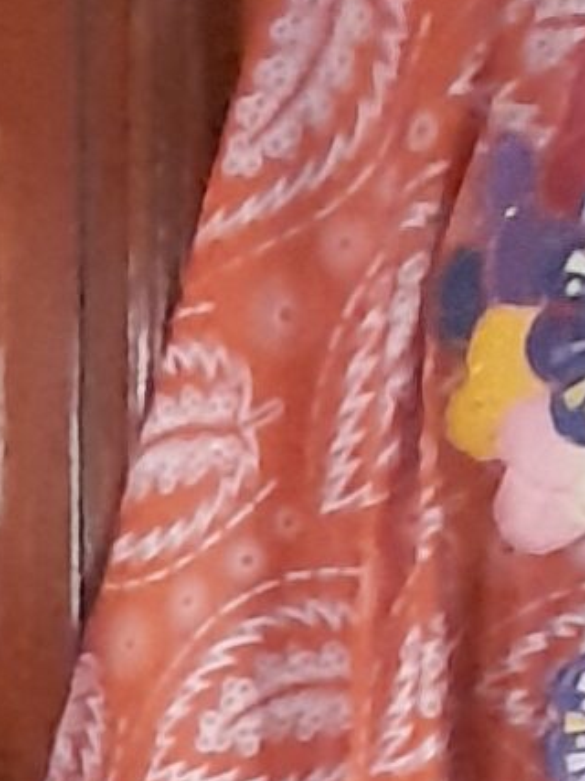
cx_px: 135
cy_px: 1129
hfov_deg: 18.7
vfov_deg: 21.5
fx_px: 1758
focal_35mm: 78
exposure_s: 1/17
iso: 1000
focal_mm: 1.13
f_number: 2.2
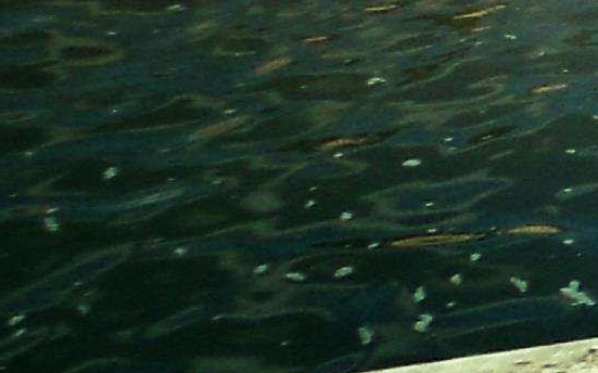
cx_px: 1600
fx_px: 3258
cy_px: -331
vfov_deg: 6.4
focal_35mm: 200
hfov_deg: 9.1
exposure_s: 1/200
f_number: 8
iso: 80
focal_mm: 4.7
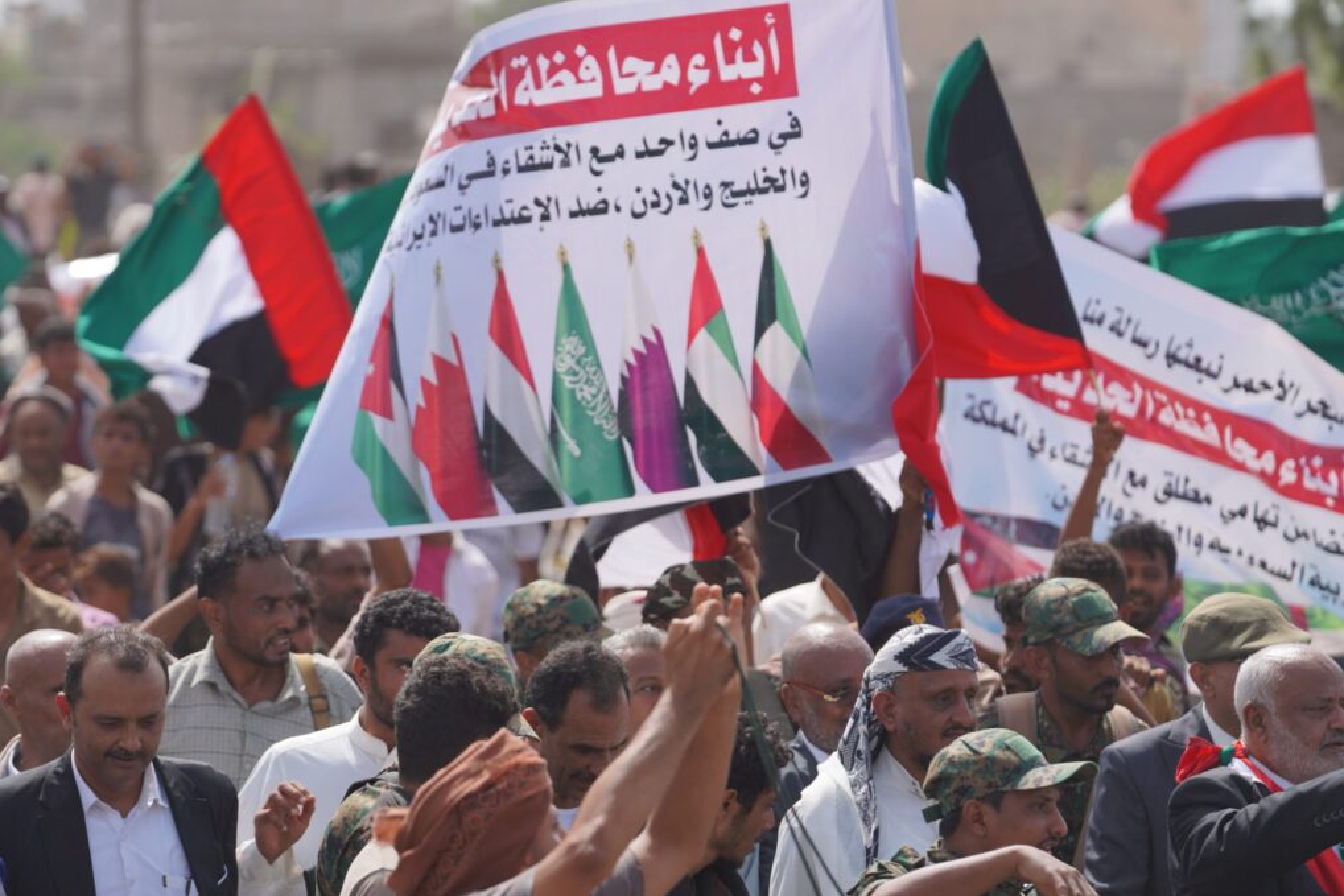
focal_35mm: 211
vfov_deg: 6.5
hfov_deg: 9.7
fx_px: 7878
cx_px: 572
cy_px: 396
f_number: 4.5
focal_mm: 179
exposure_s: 1/800
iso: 100
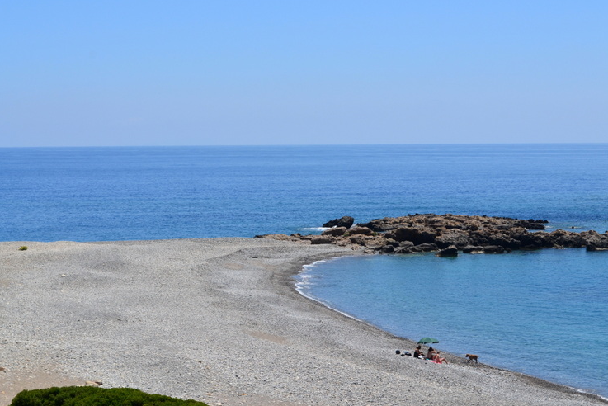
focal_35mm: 90
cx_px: 300
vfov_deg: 15.3
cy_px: 186
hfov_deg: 22.7
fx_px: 1513
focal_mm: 55
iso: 320
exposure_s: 1/500
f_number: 11
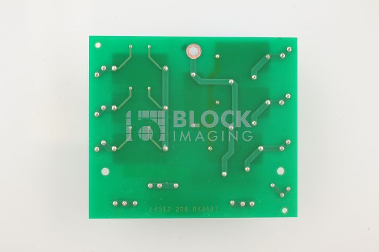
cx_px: 190
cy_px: 126
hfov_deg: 39.6
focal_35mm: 50
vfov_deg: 26.9
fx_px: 526
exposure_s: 1/125
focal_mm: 50
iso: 1600
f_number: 11
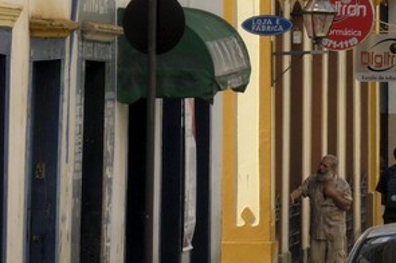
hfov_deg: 4.4
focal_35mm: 455
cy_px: -148
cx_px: 988
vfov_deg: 3.0
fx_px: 4999
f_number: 9.5
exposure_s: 1/160
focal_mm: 56
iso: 100
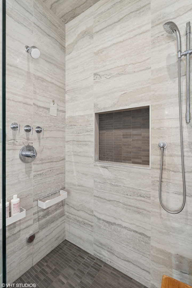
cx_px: 96
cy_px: 144
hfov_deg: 73.7
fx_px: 128
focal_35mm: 16
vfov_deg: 96.7
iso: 320
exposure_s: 1/5
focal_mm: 16
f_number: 8
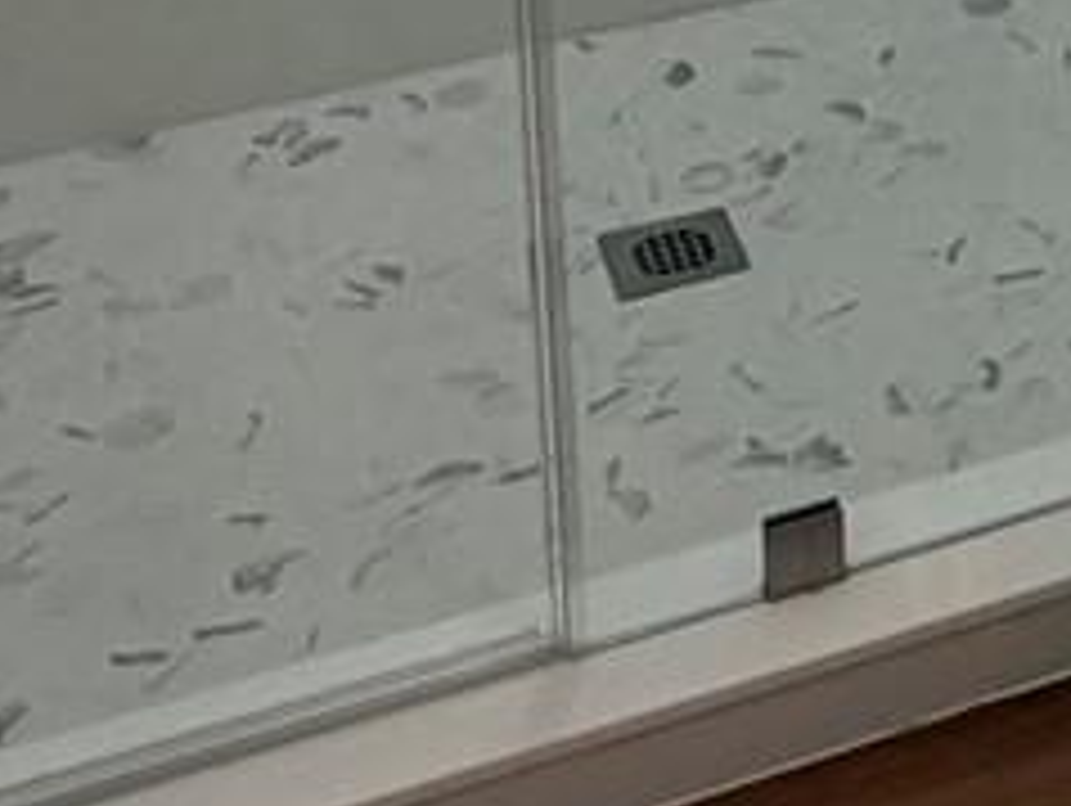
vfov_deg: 12.9
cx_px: 1508
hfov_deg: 18.8
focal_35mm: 94
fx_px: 2911
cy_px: -986
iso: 125
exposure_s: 1/120
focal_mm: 2.22
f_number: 2.2
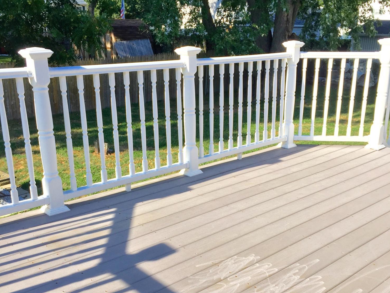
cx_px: 194
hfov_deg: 47.9
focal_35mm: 39
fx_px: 439
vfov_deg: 36.7
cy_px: 175
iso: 32
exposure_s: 1/898
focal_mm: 4.15
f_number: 2.2
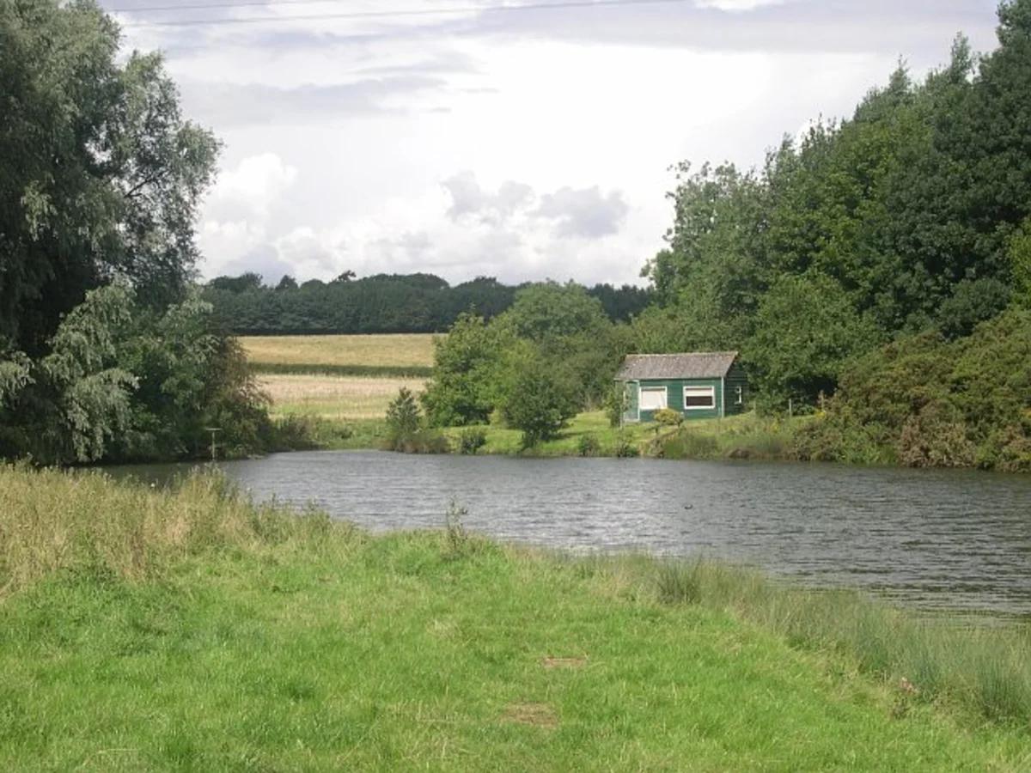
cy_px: 386
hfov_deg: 27.0
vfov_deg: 20.4
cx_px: 516
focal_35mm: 72
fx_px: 2144
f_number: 10.4
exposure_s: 1/89.6
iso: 100
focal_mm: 15.3
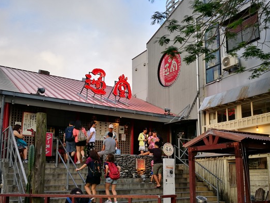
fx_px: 289
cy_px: 125
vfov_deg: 38.5
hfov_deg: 50.0
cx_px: 153
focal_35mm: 37
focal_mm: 4.5
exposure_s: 1/120
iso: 50
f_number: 2.2
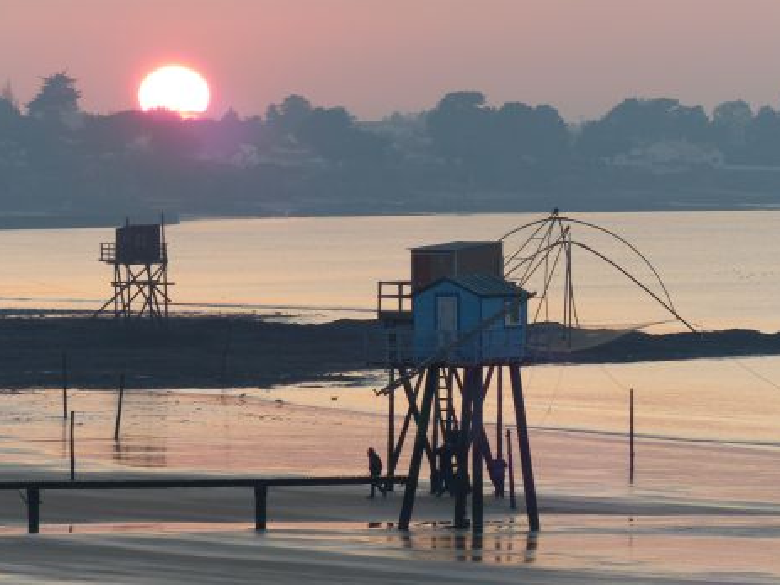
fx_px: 7366
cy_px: 309
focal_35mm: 327
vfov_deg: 4.5
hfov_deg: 6.1
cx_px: 413
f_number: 4
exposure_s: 1/125
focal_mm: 54.5
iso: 100
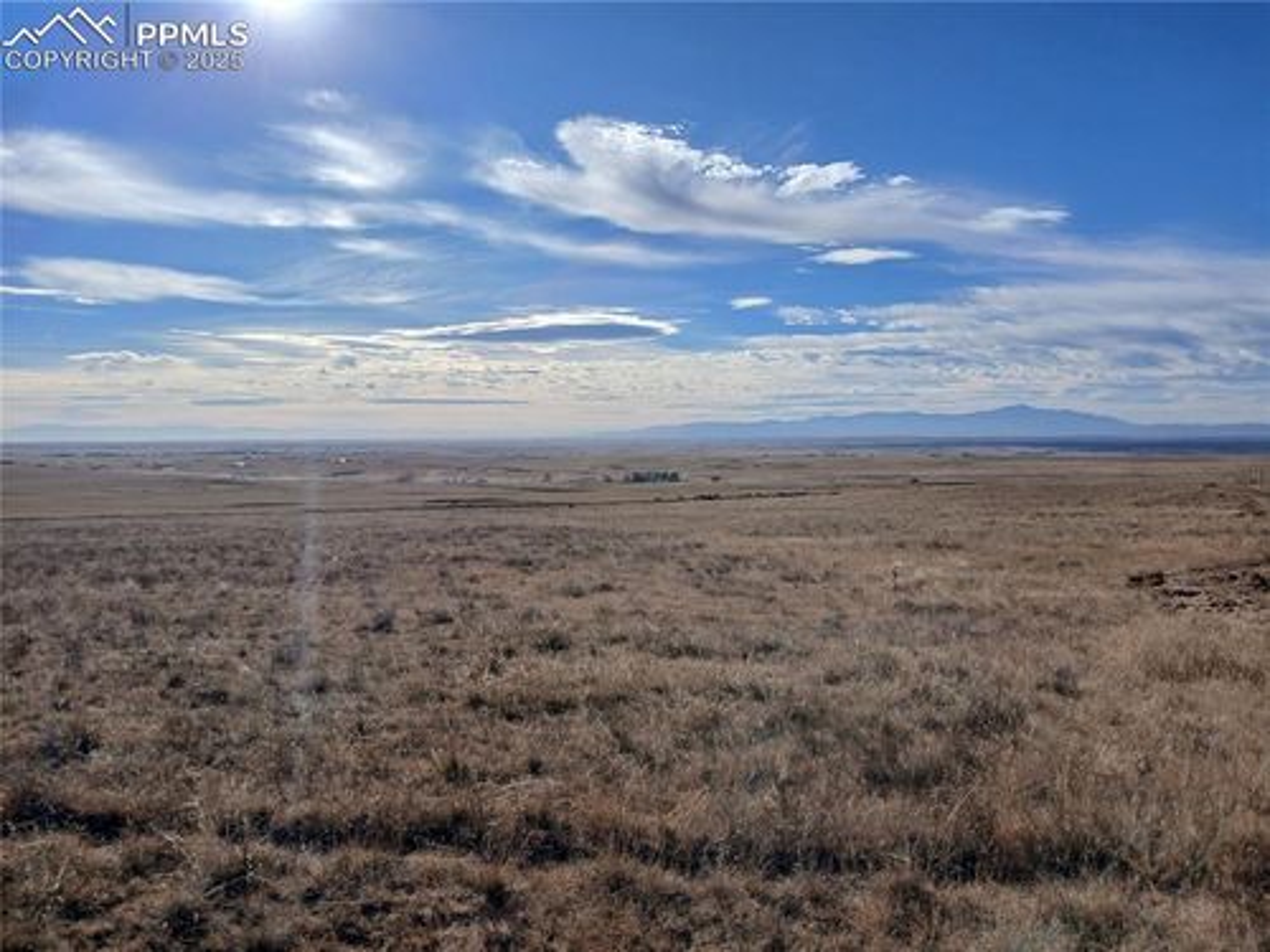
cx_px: 635
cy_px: 476
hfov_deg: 67.3
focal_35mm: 26
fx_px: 954
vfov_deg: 53.1
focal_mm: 3.98
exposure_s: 1/1387
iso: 20
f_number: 1.8
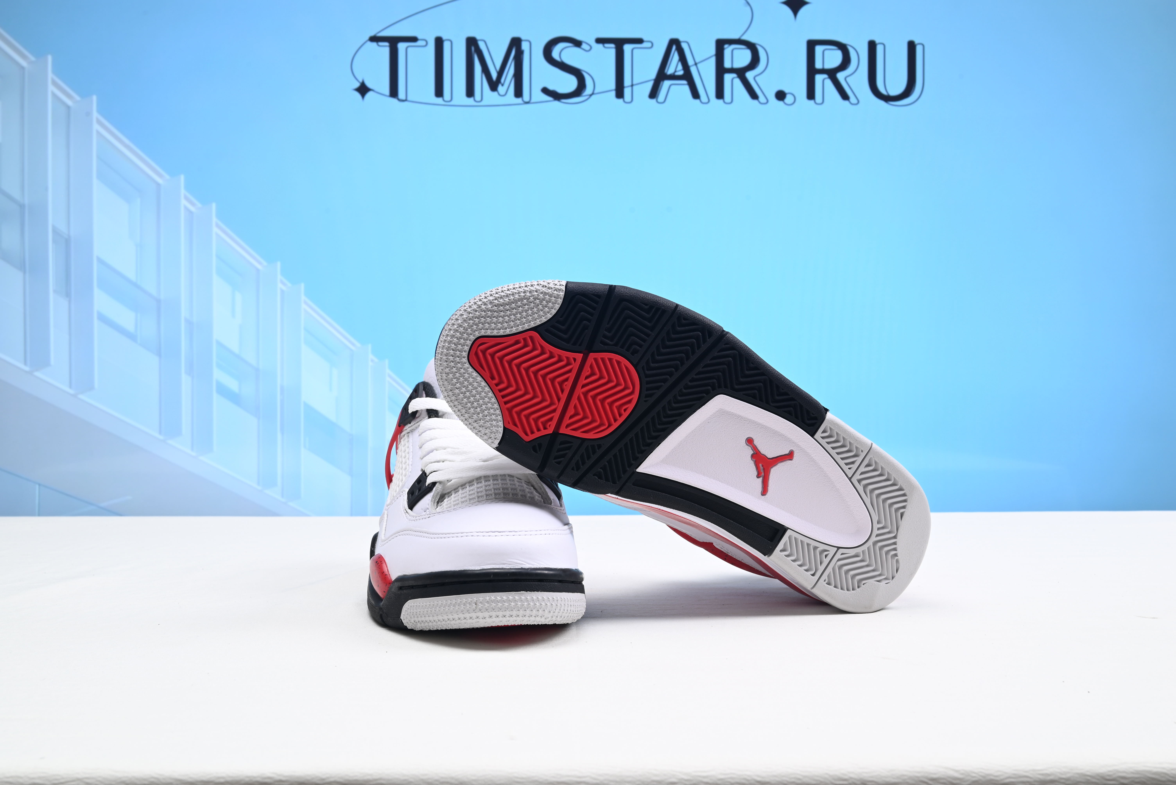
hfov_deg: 53.1
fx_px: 1176
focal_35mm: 36
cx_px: 588
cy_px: 392
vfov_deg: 36.9
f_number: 16
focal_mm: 36
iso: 100
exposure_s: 1/2
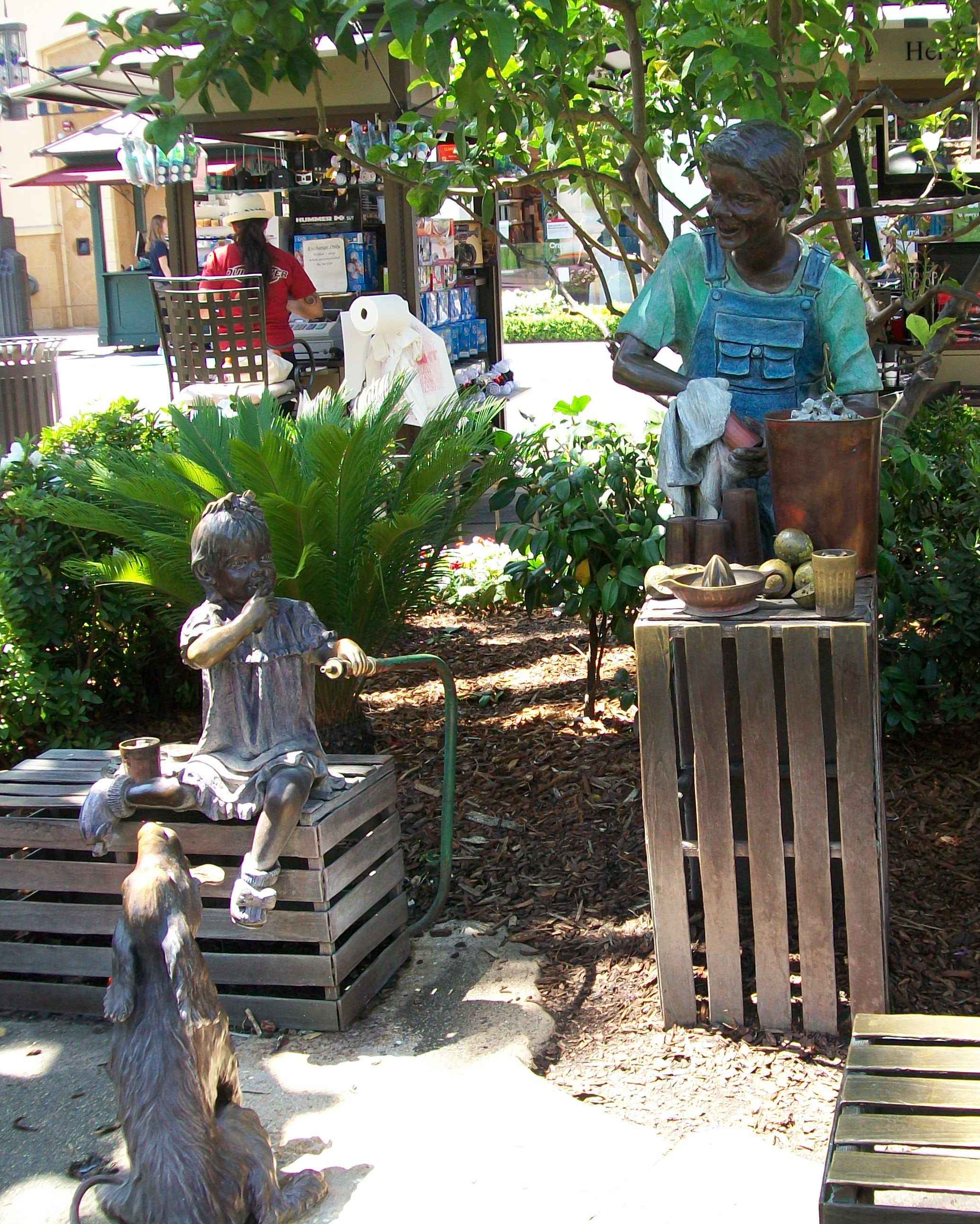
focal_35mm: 47
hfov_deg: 31.6
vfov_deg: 39.5
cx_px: 707
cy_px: 612
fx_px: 1704
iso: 64
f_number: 2.7
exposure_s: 1/100
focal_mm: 6
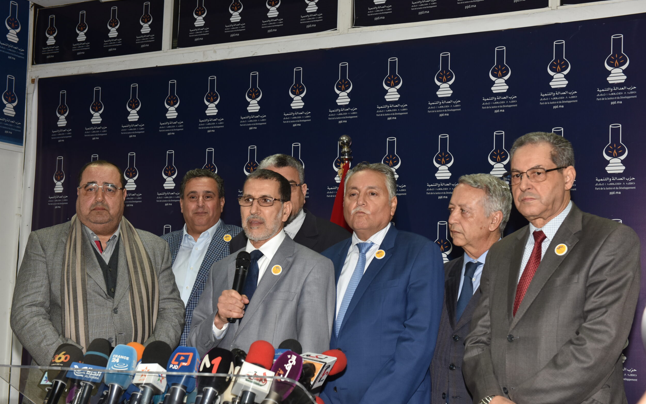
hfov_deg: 37.5
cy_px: 213
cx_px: 322
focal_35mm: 54
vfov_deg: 24.0
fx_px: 951
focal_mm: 52
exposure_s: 1/60
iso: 640
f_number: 6.3
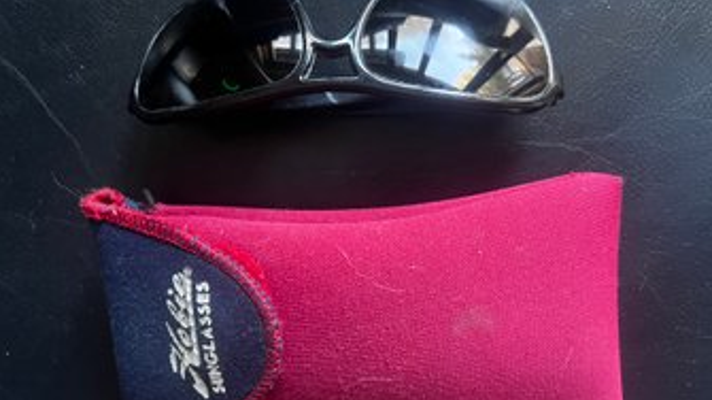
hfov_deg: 66.1
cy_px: 203
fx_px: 547
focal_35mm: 29
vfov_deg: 40.1
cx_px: 362
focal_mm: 5.7
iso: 640
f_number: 1.5
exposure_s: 1/40
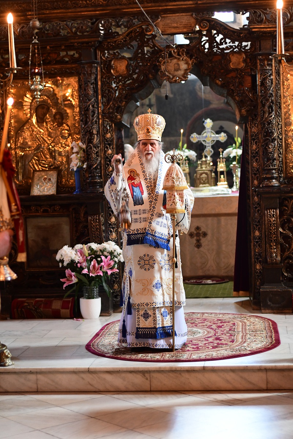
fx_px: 916
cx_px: 146
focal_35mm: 75
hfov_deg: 18.2
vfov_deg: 27.0
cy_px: 220
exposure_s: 1/100
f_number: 2.2
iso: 2000
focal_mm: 50
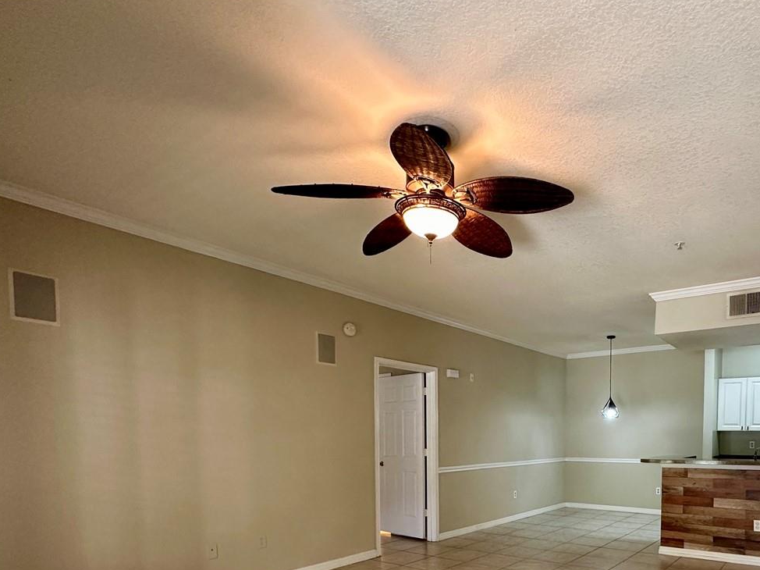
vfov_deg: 54.6
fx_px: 505
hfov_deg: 71.4
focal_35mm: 23
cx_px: 516
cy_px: 461
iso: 320
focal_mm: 2.22
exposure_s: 1/60
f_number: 2.2
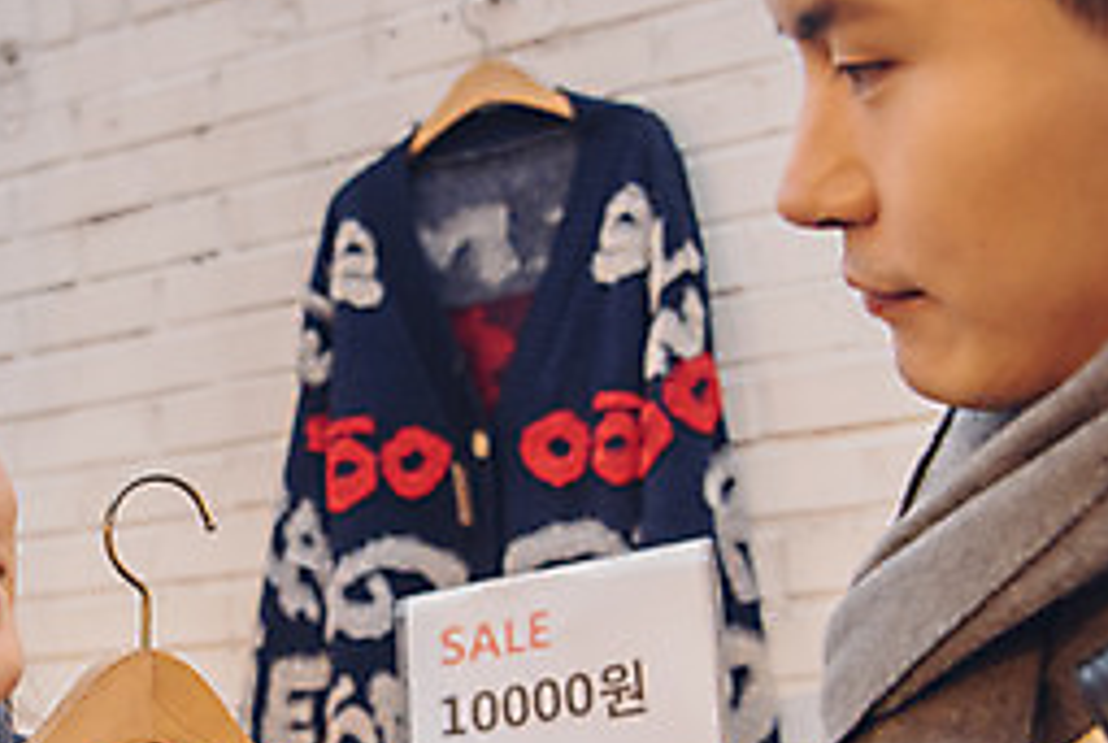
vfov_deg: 19.7
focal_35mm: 68
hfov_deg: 28.9
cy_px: 665
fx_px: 2097
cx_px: 202
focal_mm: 29
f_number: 3.5
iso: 1250
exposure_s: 1/50
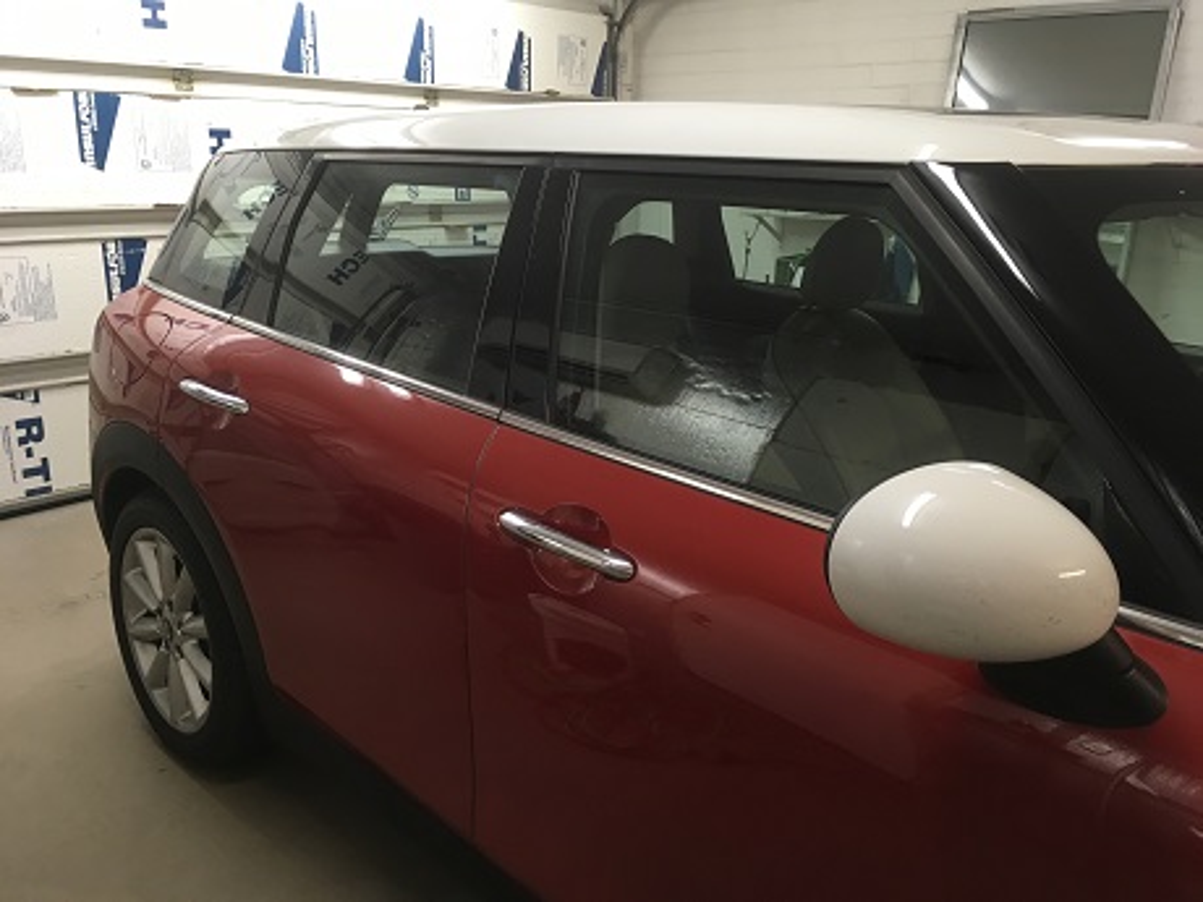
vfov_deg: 48.2
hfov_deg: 61.7
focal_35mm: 29
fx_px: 1008
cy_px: 451
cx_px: 602
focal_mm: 4.15
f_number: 2.2
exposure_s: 1/30
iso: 64
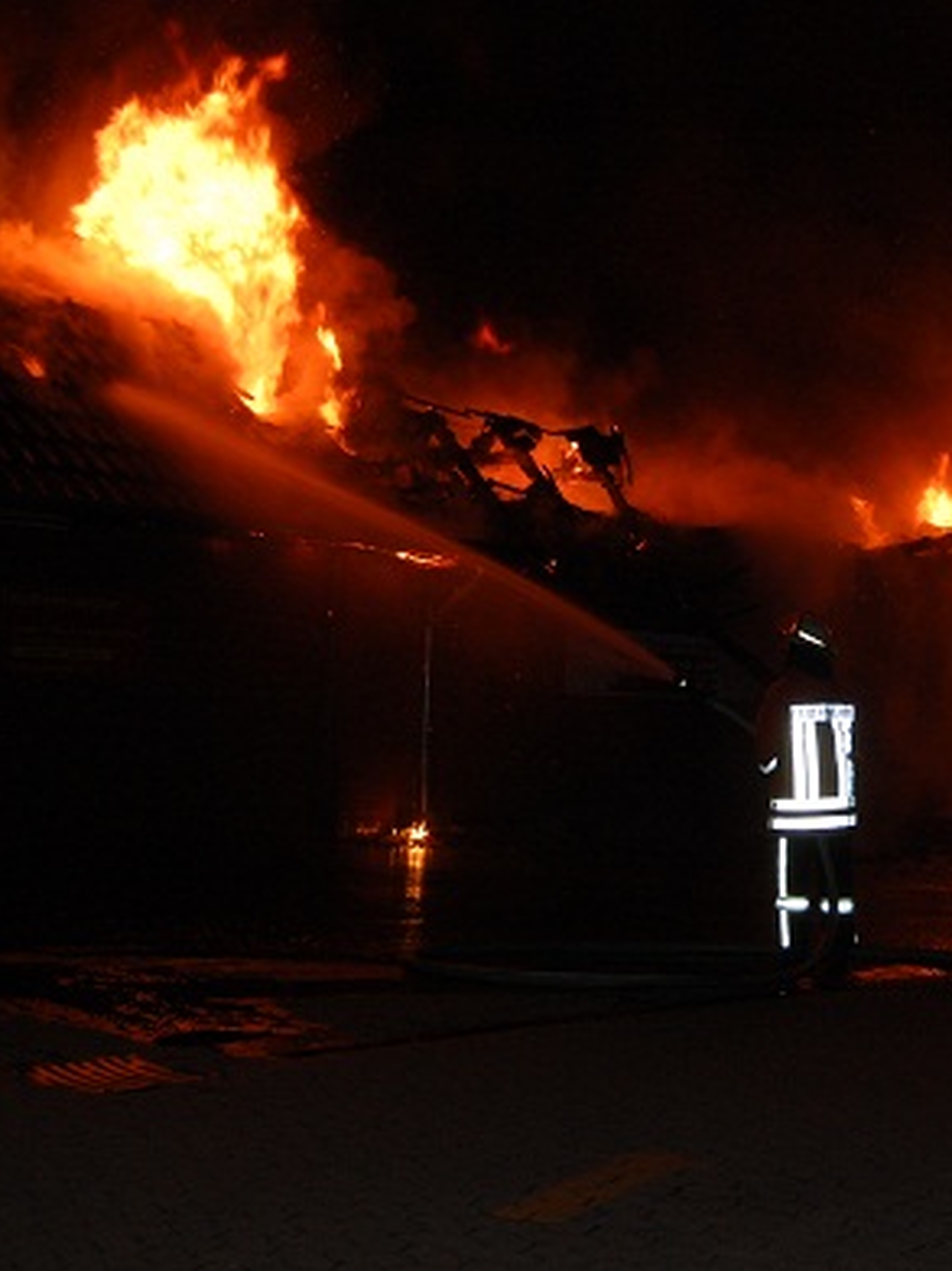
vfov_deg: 36.2
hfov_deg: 26.8
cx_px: 809
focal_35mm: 53
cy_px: 631
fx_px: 1945
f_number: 4
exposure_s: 1/60
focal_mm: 24
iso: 400
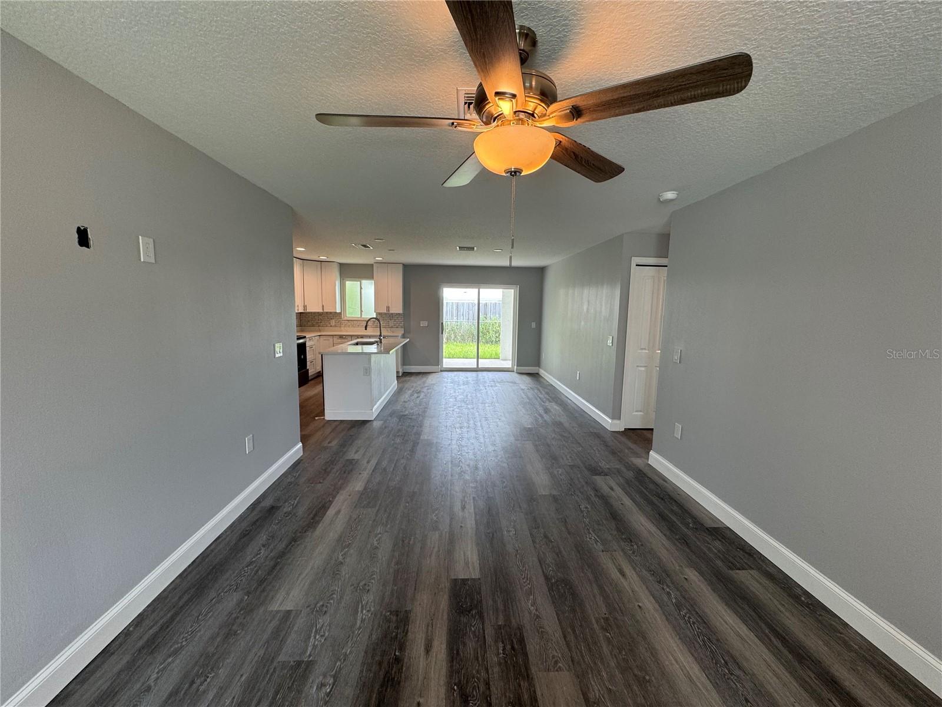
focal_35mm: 14
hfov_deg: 102.1
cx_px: 471
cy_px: 354
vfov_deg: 85.7
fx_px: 381
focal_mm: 2.22
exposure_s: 1/120
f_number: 2.2
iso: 80
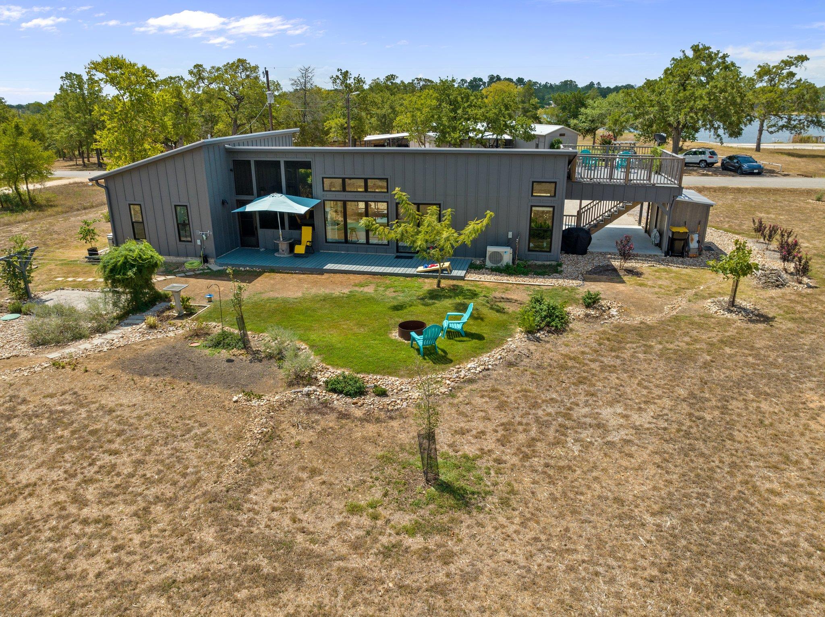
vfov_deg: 56.8
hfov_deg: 71.6
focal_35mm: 24
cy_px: 308
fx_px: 572
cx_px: 412
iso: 120
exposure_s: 1/2500
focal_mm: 12.29
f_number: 2.8
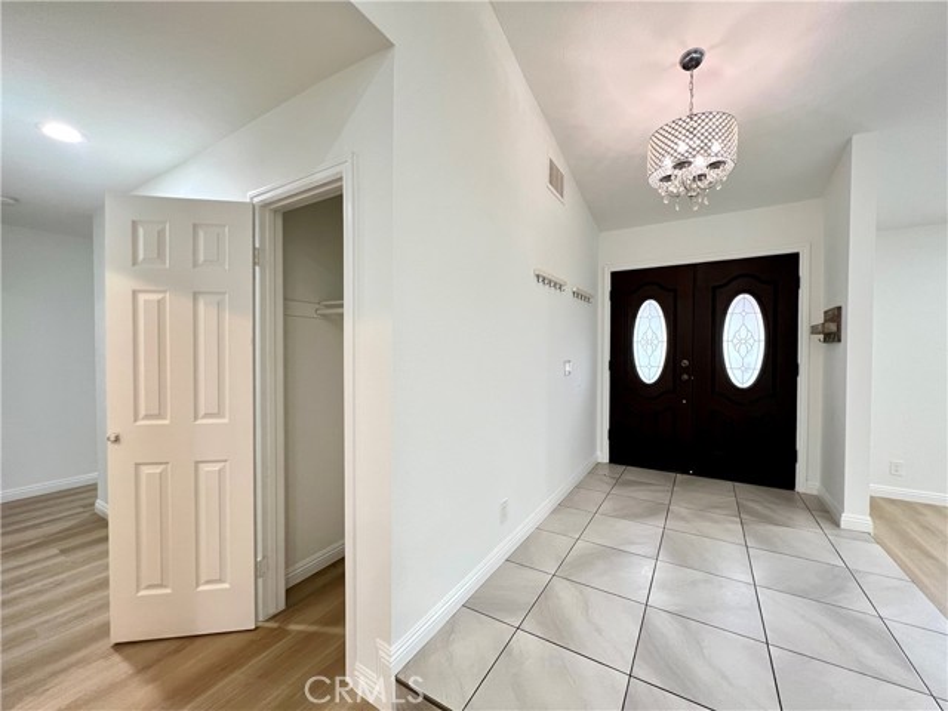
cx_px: 474
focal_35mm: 13
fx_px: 356
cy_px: 356
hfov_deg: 106.2
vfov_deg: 89.9
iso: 200
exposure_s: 1/60
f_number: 1.8
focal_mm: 1.57
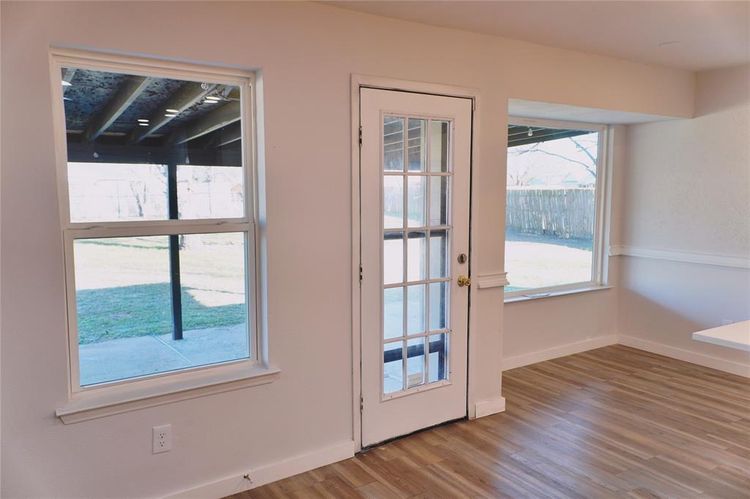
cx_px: 375
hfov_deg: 73.8
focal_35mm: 24
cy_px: 250
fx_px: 500
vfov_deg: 53.1
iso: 125
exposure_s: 1/60
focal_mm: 16
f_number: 4
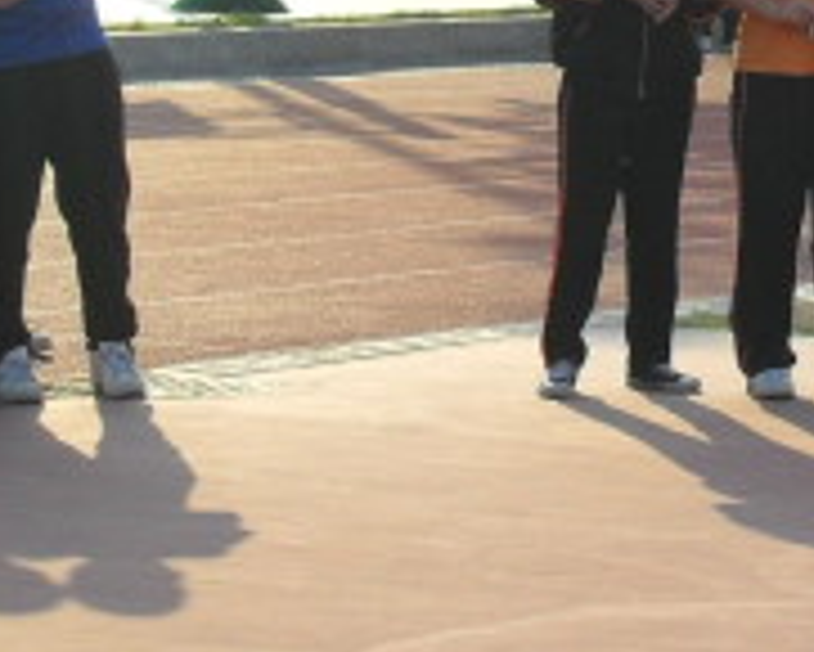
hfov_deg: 7.8
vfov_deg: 6.4
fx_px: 5833
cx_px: 1250
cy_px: 153
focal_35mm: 242
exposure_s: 1/500
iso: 100
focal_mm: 12.3
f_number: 4
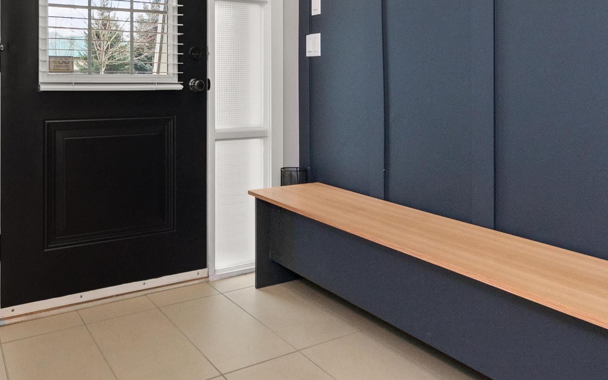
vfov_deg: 40.6
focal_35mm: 30
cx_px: 253
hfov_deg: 62.5
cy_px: 91
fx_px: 497
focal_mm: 10
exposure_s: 1/40
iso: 320
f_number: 7.1
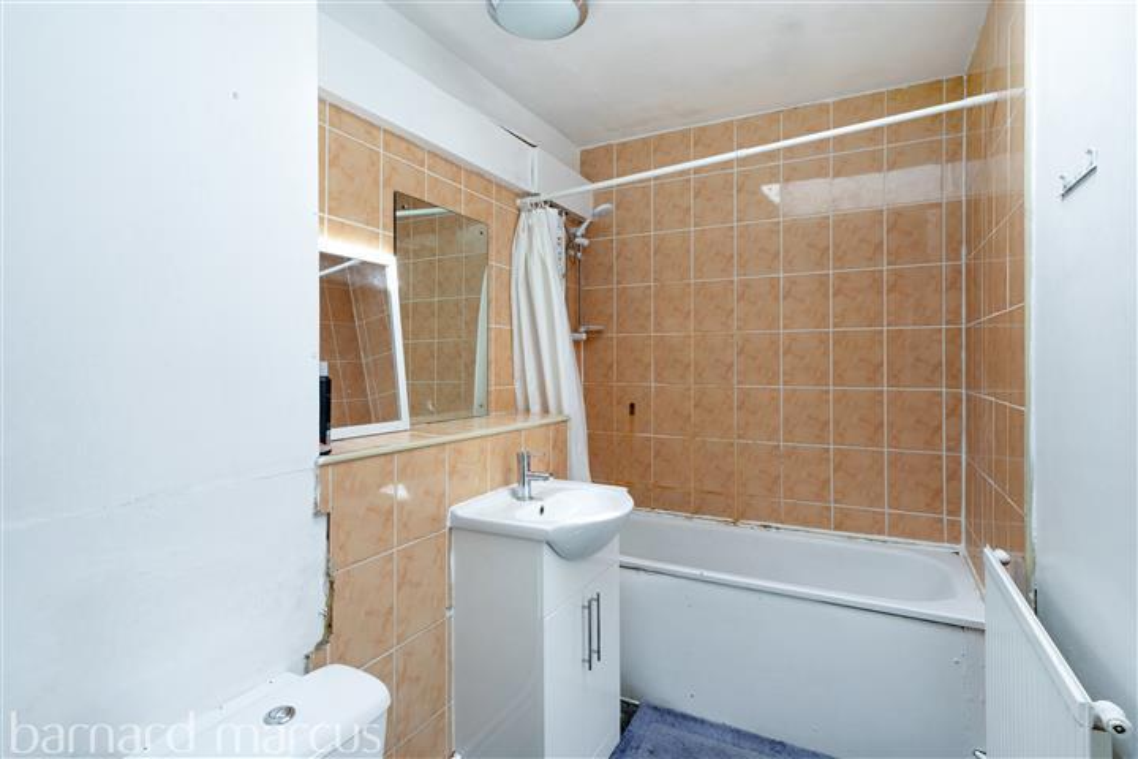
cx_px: 569
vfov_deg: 70.4
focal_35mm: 17
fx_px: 537
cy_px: 380
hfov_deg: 93.3
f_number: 11
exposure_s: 1/30
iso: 250
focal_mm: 17
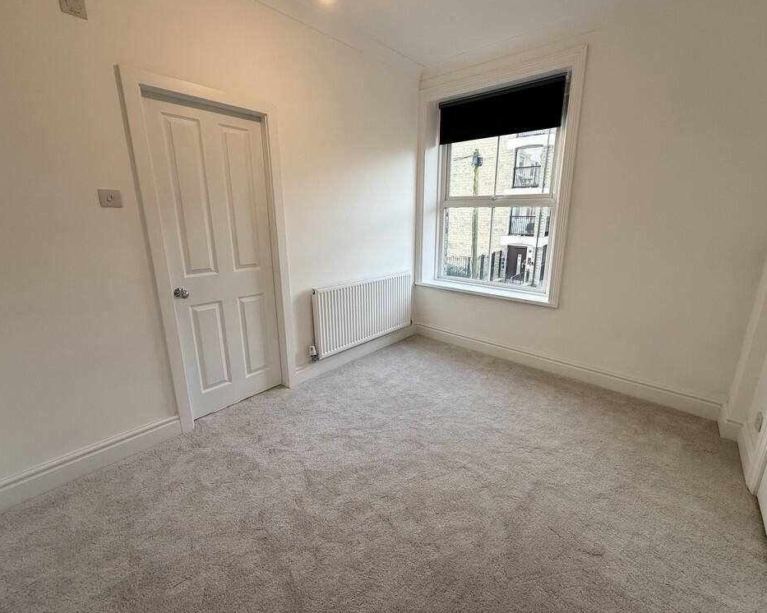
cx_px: 404
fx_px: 340
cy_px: 298
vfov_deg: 84.0
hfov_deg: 96.7
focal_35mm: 15
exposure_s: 1/100
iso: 64
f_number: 2.2
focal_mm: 2.22
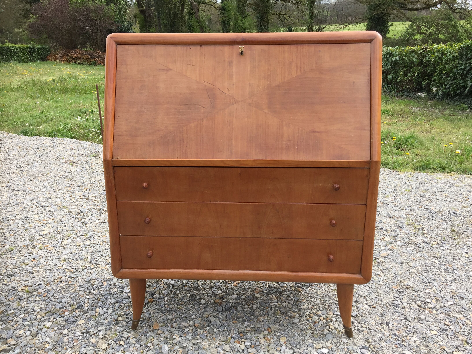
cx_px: 236
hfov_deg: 61.7
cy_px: 177
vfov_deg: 48.2
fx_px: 395
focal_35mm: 29
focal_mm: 4.15
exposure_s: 1/694
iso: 32
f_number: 2.2
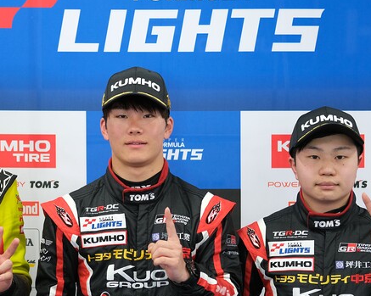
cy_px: 165
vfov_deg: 18.7
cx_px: 129
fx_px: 900
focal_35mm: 82
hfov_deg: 23.2
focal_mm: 35
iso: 640
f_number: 2
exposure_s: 1/250
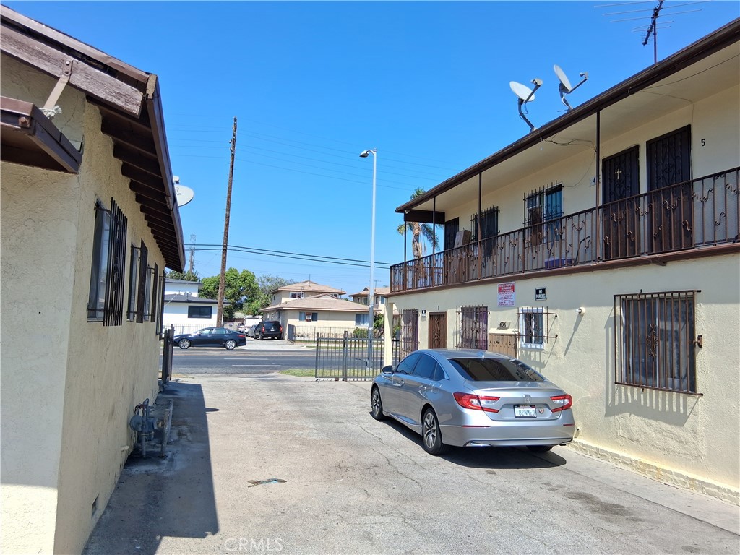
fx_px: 556
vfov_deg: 53.1
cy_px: 278
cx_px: 370
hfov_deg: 67.3
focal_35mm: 26
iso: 25
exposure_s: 1/539
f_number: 1.8
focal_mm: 3.98
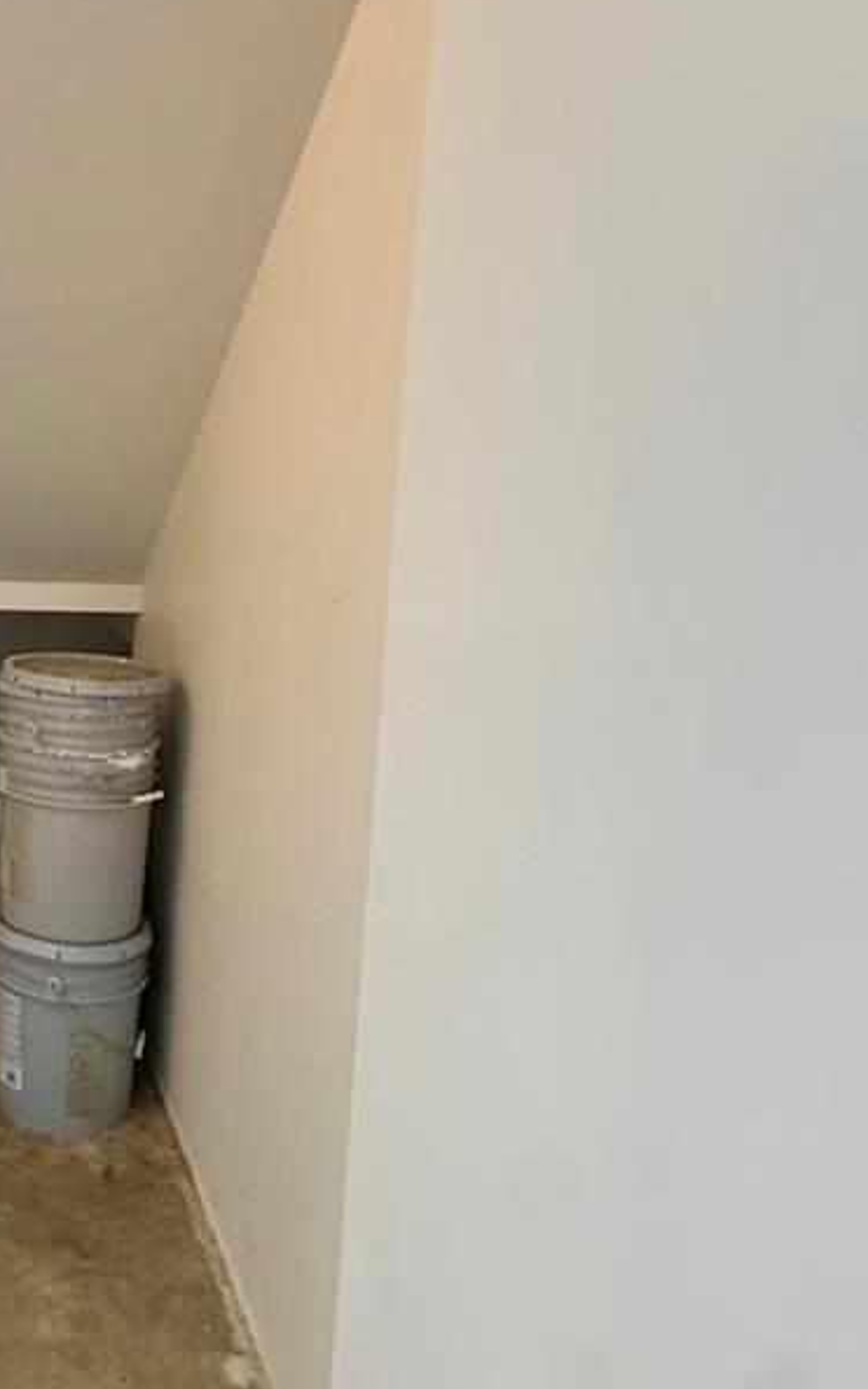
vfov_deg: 62.9
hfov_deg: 34.7
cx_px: -131
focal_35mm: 30
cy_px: 659
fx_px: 1136
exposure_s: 1/120
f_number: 2.2
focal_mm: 2.22
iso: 500
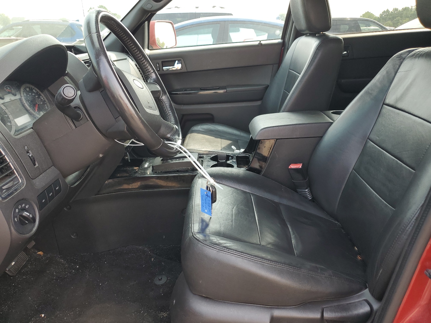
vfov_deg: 53.1
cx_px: 216
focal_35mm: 26
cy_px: 162
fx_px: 324
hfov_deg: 67.3
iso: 50
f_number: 1.5
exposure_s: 1/256
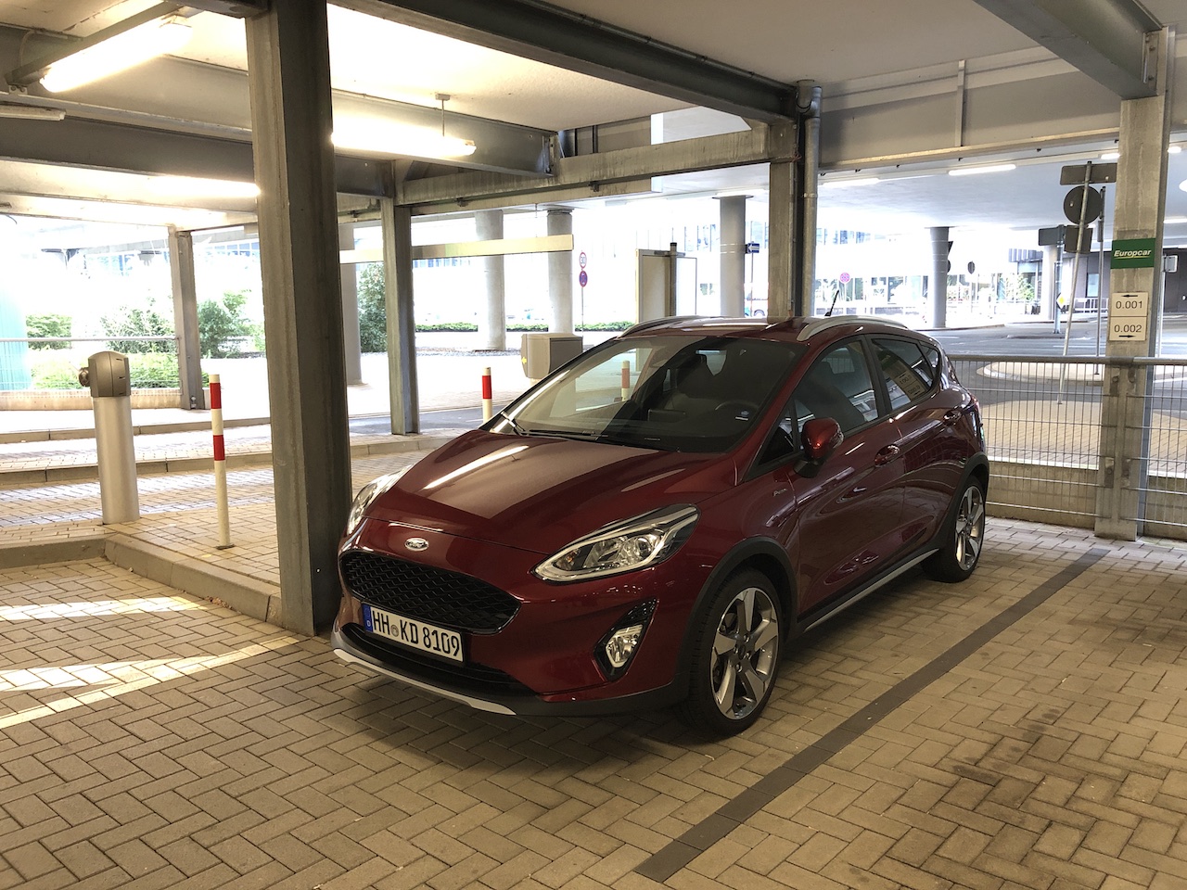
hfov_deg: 63.4
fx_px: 960
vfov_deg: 49.7
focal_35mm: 28
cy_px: 445
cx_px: 594
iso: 100
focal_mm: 4
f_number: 1.8
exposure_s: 1/13
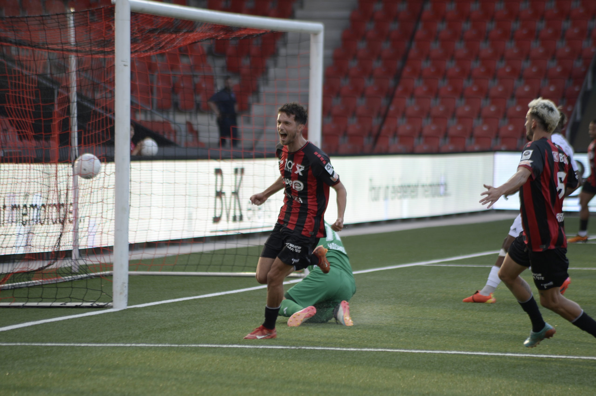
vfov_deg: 5.3
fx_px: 4300
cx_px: 298
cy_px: 198
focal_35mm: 260
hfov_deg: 7.9
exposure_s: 1/640
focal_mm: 260
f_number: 5
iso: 640
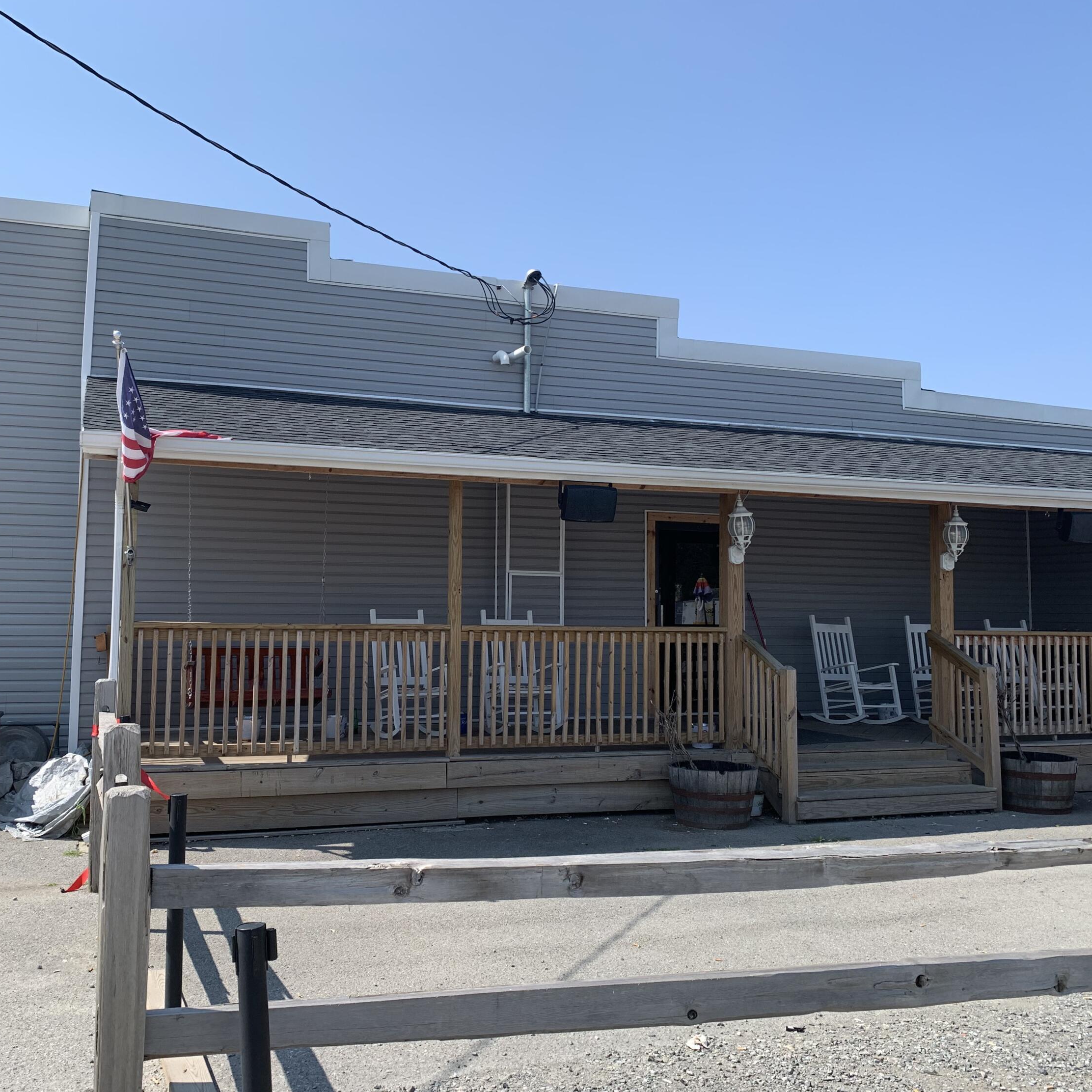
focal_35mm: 31
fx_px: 1106
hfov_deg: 52.4
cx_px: 479
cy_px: 546
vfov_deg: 52.5
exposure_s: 1/1661
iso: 25
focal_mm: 4.25
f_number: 1.8
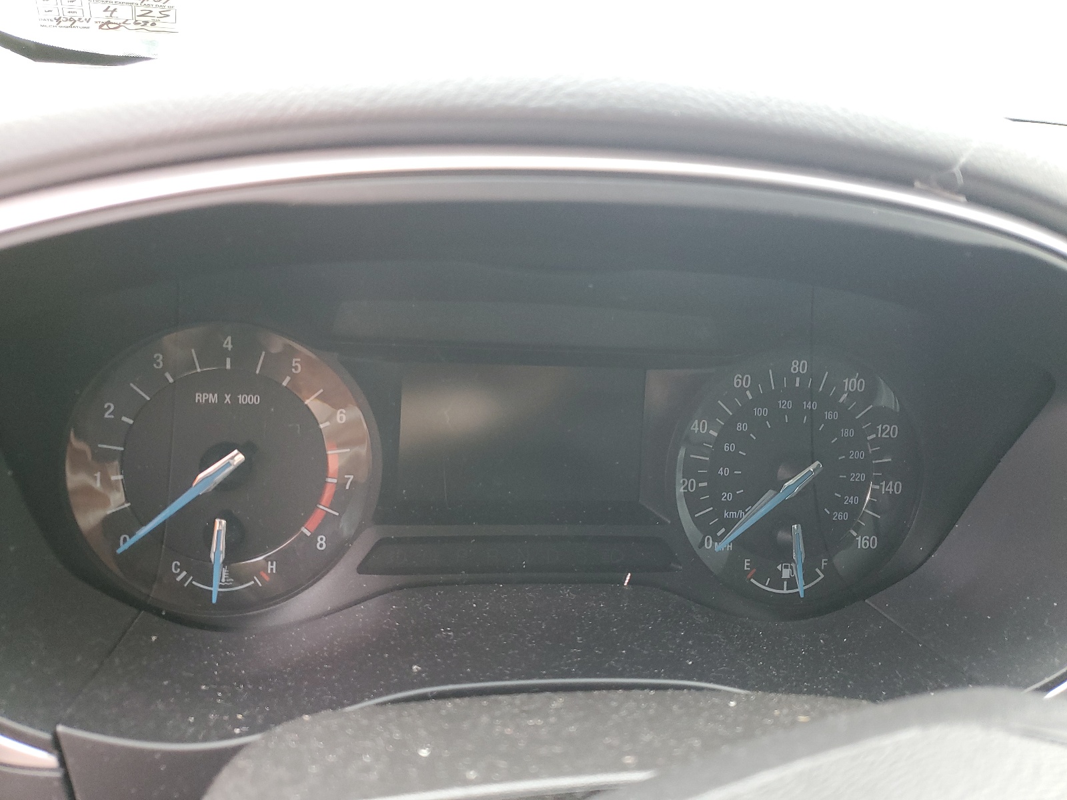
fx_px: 801
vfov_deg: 53.1
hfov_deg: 67.3
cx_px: 534
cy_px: 400
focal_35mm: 26
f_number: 1.5
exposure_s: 1/60.2
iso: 116
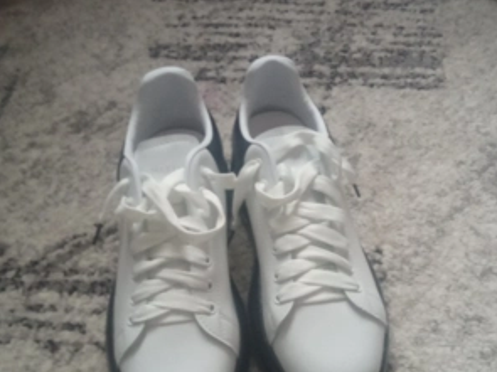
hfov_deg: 49.0
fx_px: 545
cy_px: 252
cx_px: 251
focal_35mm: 38
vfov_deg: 37.2
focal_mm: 2.78
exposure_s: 1/20
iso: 1250
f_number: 2
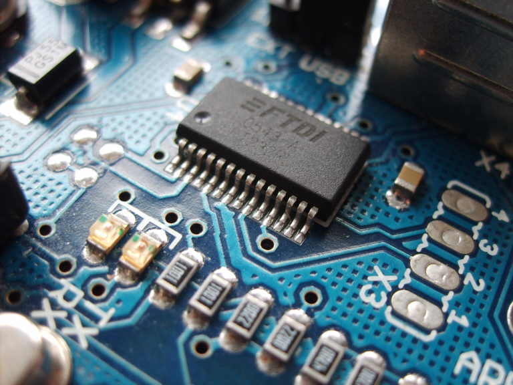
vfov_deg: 40.7
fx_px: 519
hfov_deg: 52.6
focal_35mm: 35
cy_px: 192
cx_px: 256
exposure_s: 1/30
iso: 50
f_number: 2.8
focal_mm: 5.8
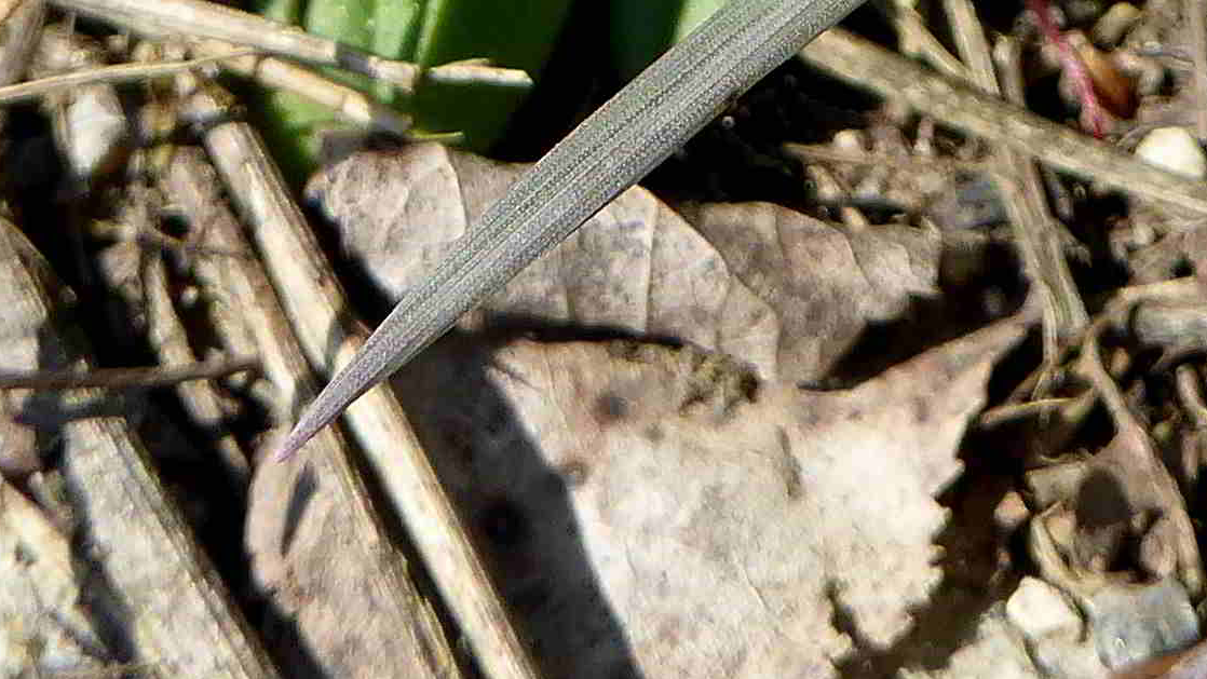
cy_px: -678
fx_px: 3617
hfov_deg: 18.5
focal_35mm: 113
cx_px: 1145
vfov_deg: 9.9
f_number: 3.5
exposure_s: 1/500
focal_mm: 5
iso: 80
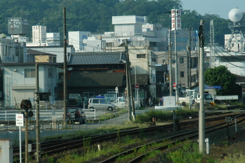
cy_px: 73
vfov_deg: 7.0
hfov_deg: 10.5
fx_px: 1332
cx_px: 71
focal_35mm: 196
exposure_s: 1/250
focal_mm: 85
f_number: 8
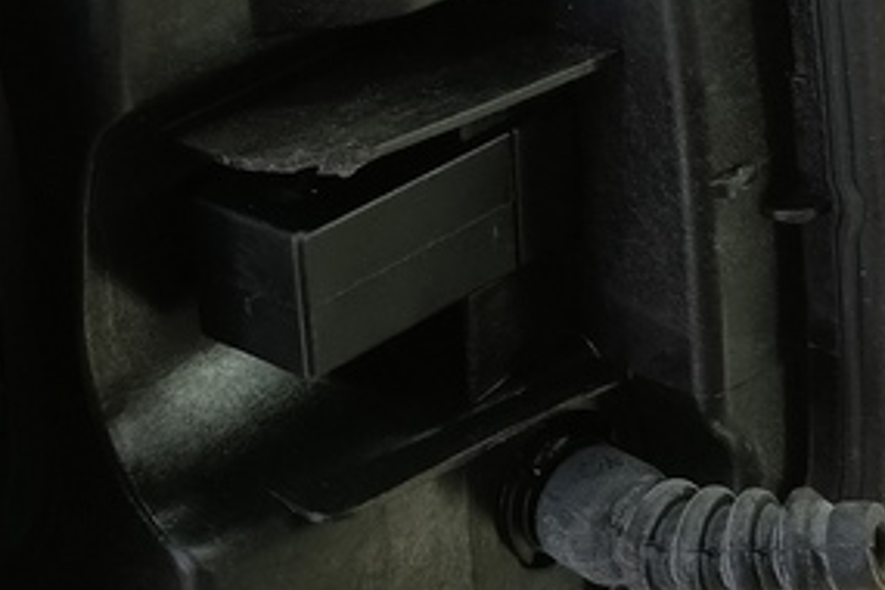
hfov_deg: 23.3
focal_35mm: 86
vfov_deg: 15.8
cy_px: 155
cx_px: 158
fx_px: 2114
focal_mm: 4.11
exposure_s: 1/50
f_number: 1.6
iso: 122
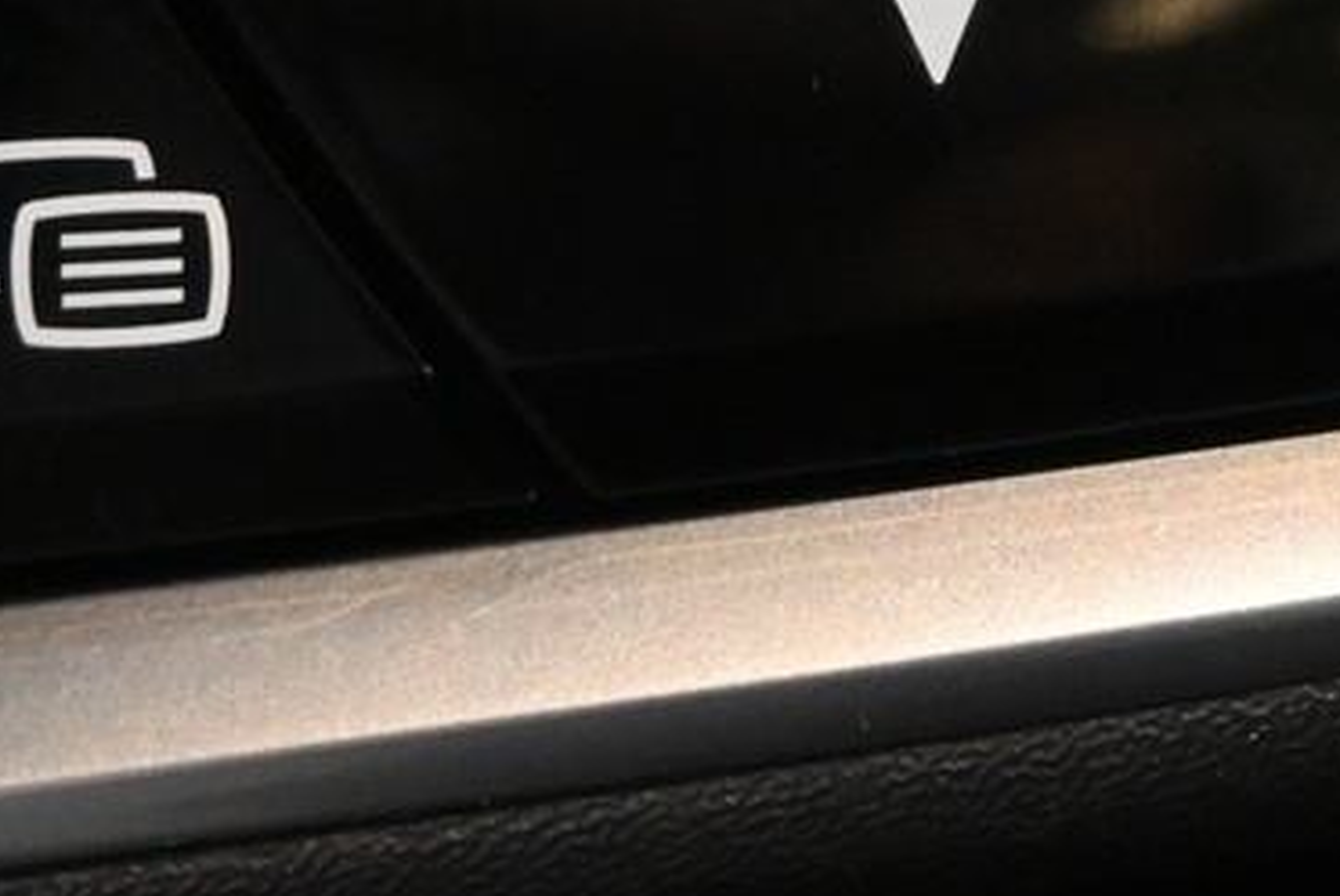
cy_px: -567
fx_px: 5848
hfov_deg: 13.1
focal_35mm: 157
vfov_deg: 8.5
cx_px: 878
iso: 3200
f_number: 4.2
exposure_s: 1/50
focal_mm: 24
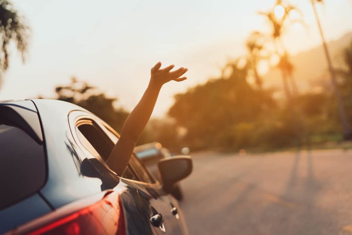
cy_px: 118
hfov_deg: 39.6
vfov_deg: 27.0
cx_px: 176
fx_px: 489
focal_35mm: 50
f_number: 1.8
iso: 100
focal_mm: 50
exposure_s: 1/1600
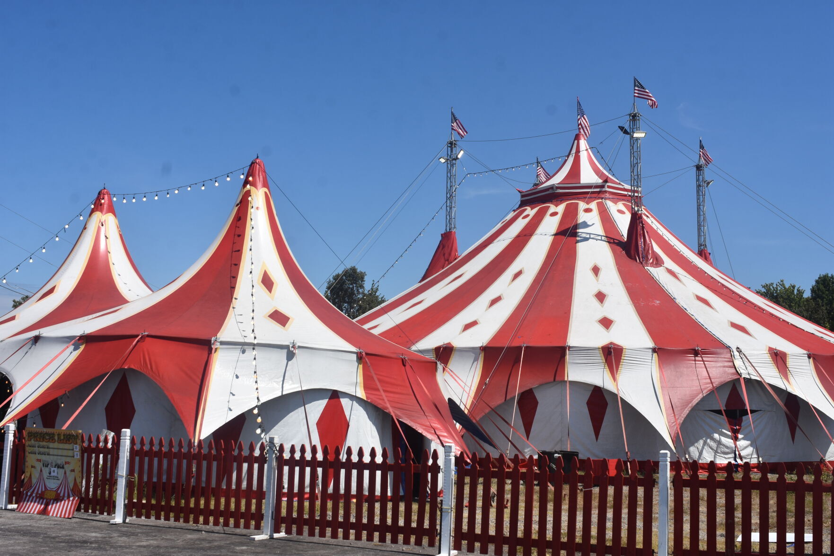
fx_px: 973
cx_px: 417
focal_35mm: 42
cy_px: 278
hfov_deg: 46.4
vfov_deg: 31.9
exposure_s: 1/500
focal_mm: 28
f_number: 8
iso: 140
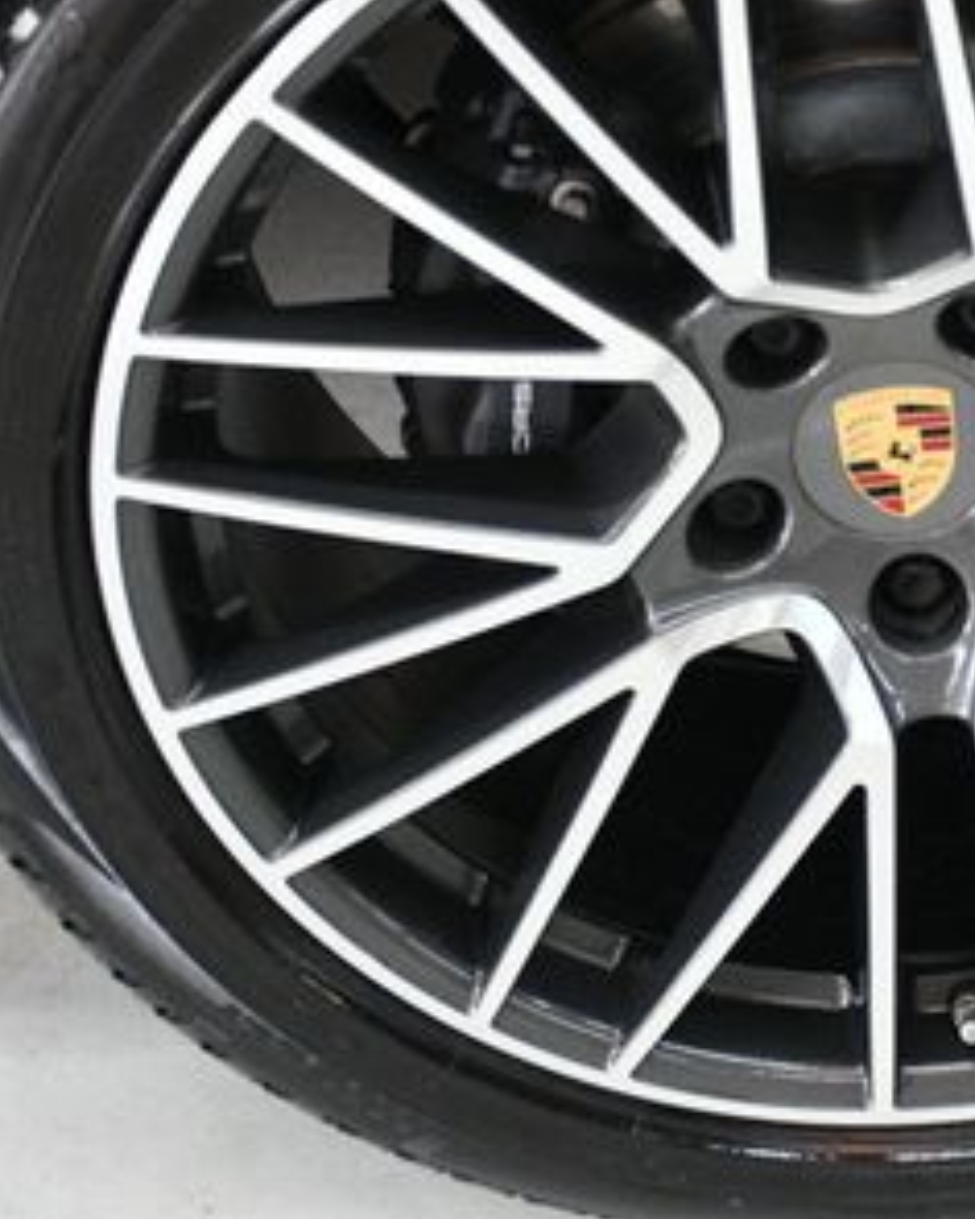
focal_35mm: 122
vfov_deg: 15.7
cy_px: 343
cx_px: 917
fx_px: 4401
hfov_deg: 12.5
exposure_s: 1/125
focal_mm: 40
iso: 2200
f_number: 4.5
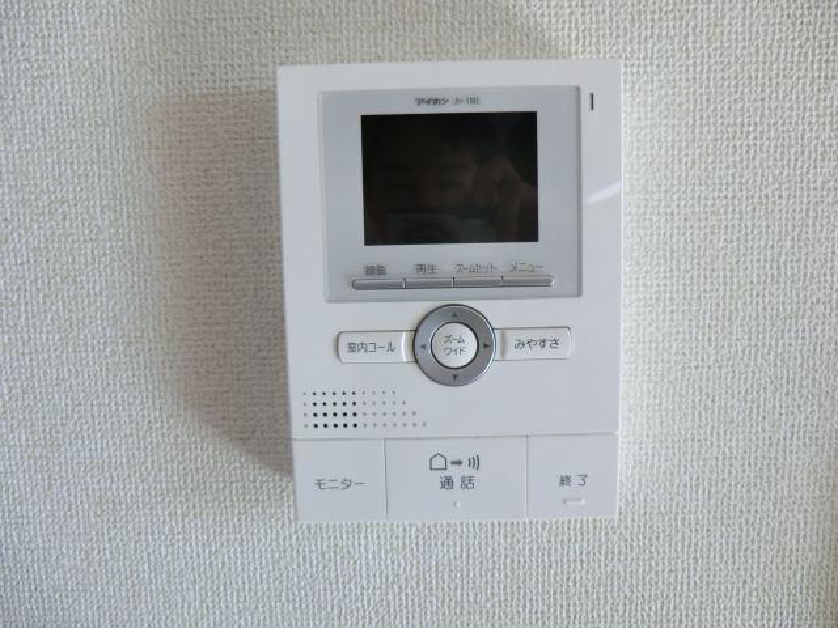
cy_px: 314
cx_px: 419
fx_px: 581
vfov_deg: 56.8
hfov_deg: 71.6
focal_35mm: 24
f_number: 3.2
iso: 80
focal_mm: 4.3
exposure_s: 1/80
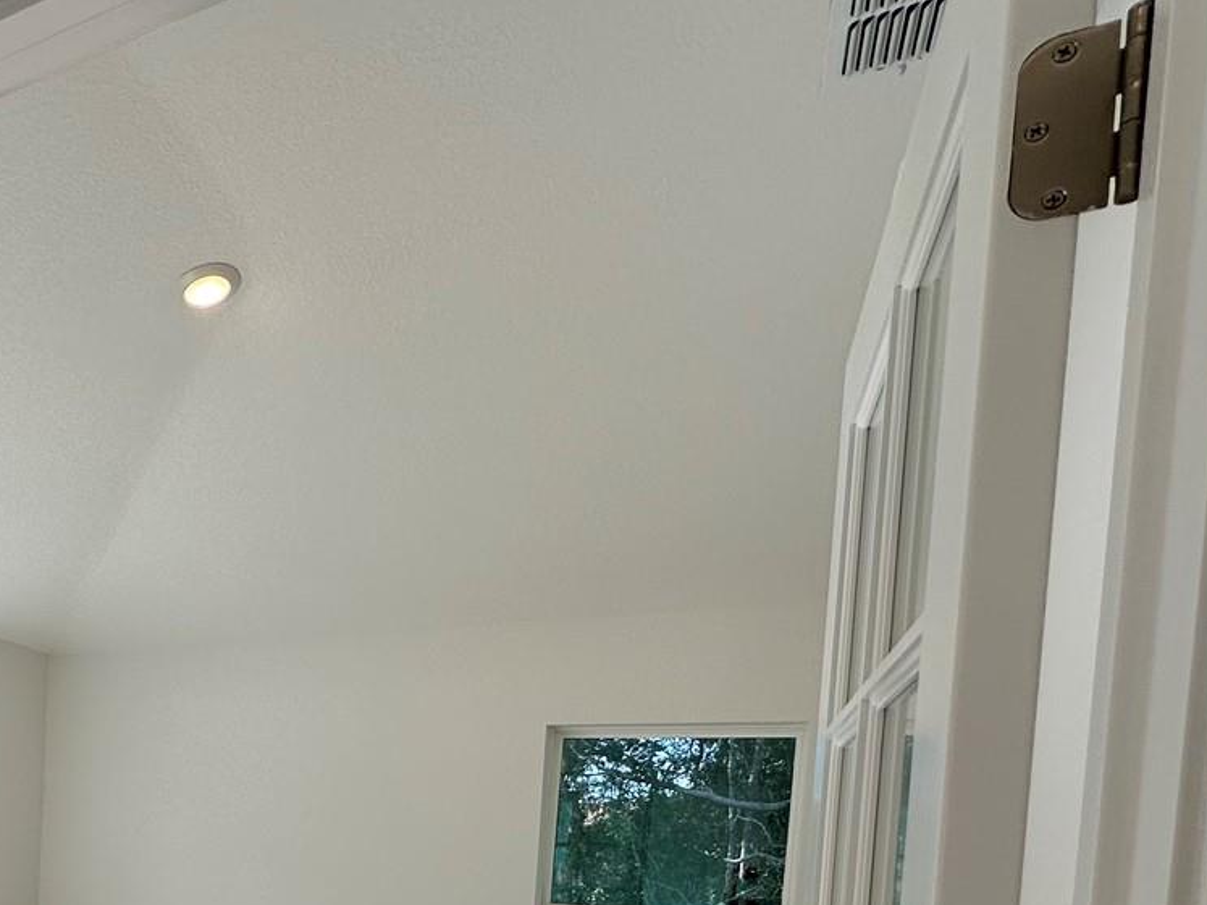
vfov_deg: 41.2
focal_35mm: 30
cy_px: 889
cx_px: 92
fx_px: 1046
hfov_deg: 51.9
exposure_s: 1/365
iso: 40
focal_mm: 2.22
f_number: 2.2
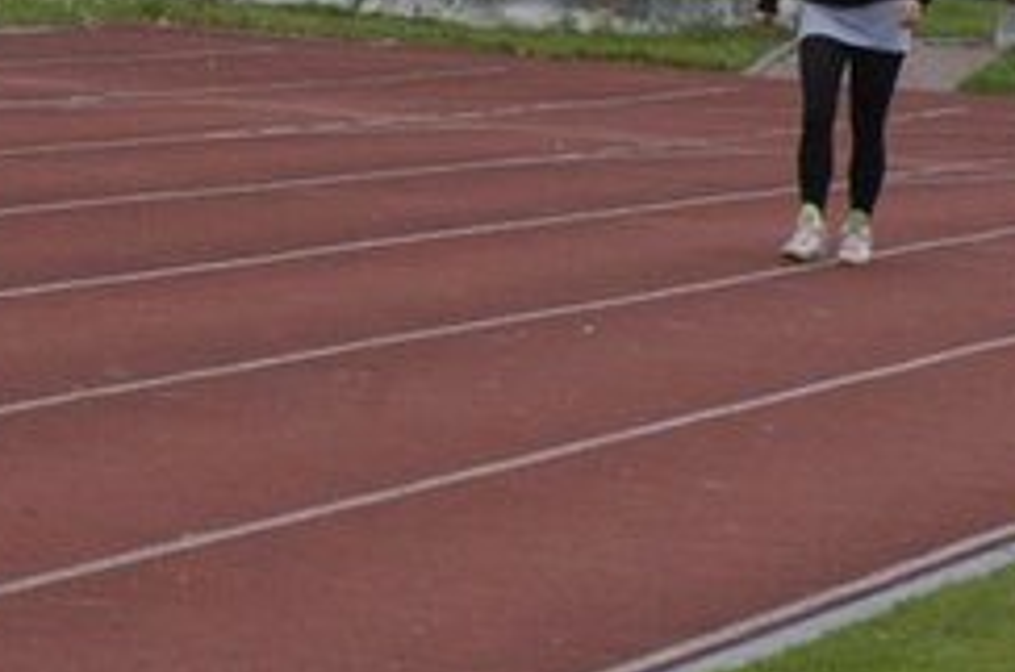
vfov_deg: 3.1
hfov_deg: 4.7
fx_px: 12437
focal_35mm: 442
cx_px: -242
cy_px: 4
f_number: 13
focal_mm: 110
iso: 3200
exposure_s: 1/800
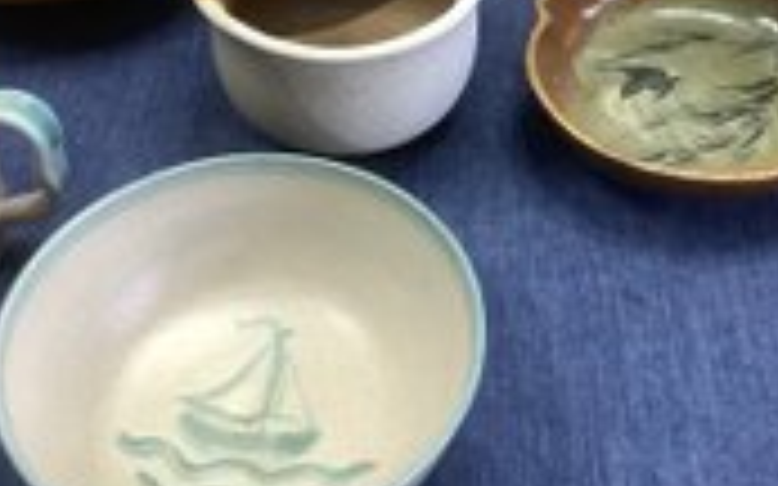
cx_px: 425
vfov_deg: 19.7
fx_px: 1378
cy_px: 79
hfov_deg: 31.5
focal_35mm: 65
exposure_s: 1/60
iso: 160
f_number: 2.4
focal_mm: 3.3
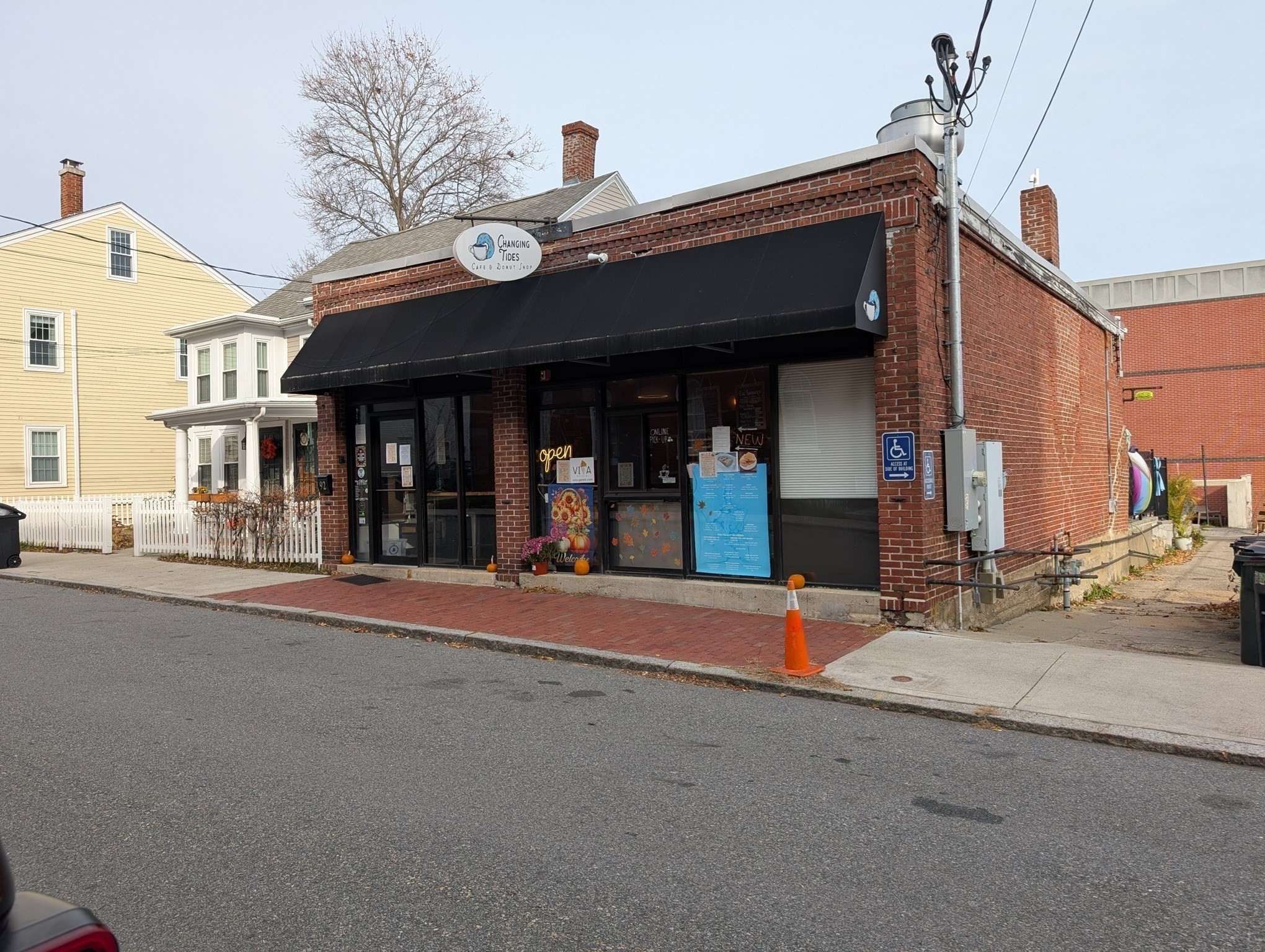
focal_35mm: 24
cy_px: 476
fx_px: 878
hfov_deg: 71.5
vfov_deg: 56.9
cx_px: 632
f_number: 1.68
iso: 22
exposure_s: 1/546
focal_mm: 6.9
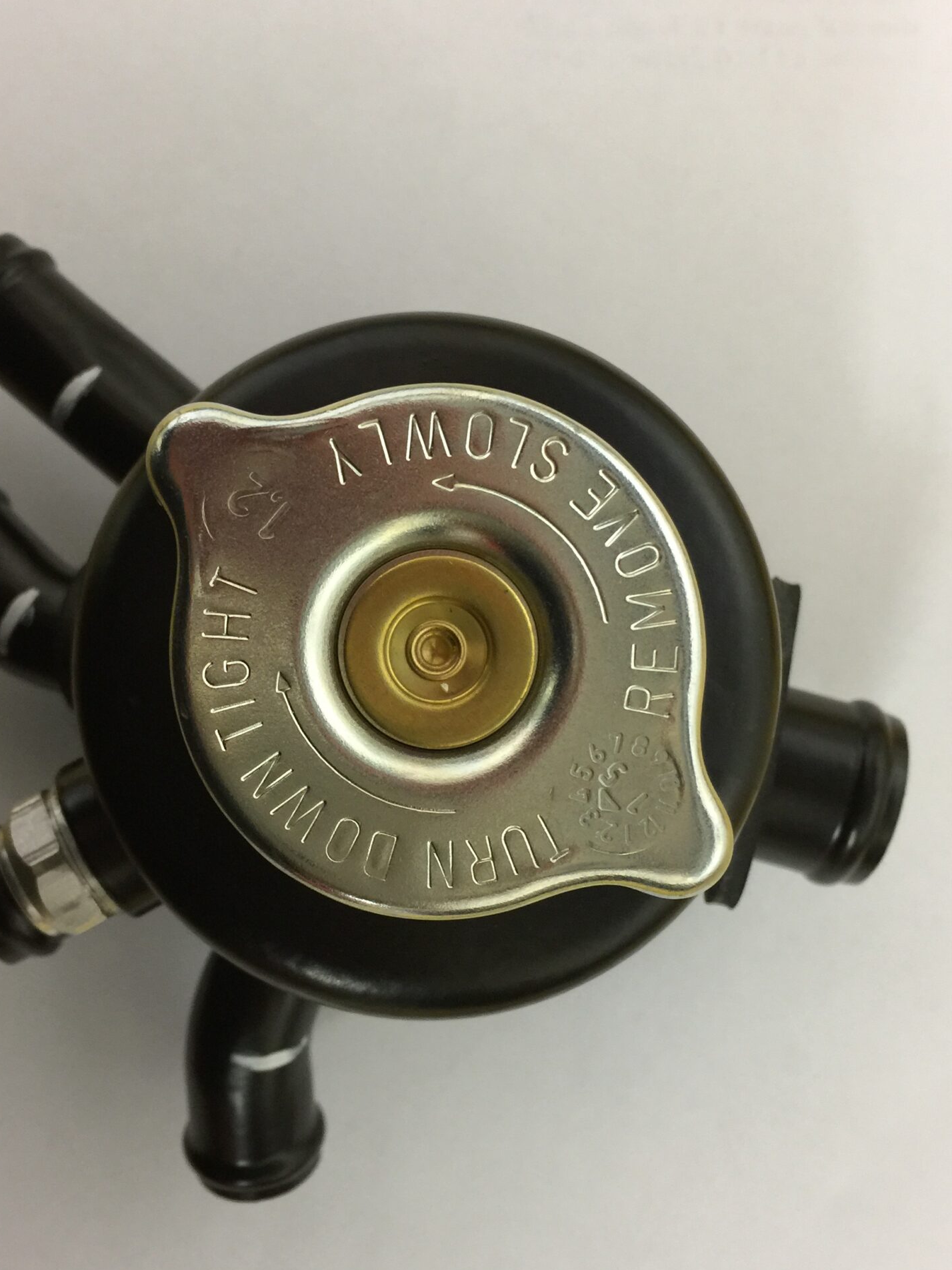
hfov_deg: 36.8
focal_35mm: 39
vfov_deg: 47.9
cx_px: 419
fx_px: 1430
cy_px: 638
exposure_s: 1/17
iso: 100
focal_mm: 4.15
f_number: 2.2
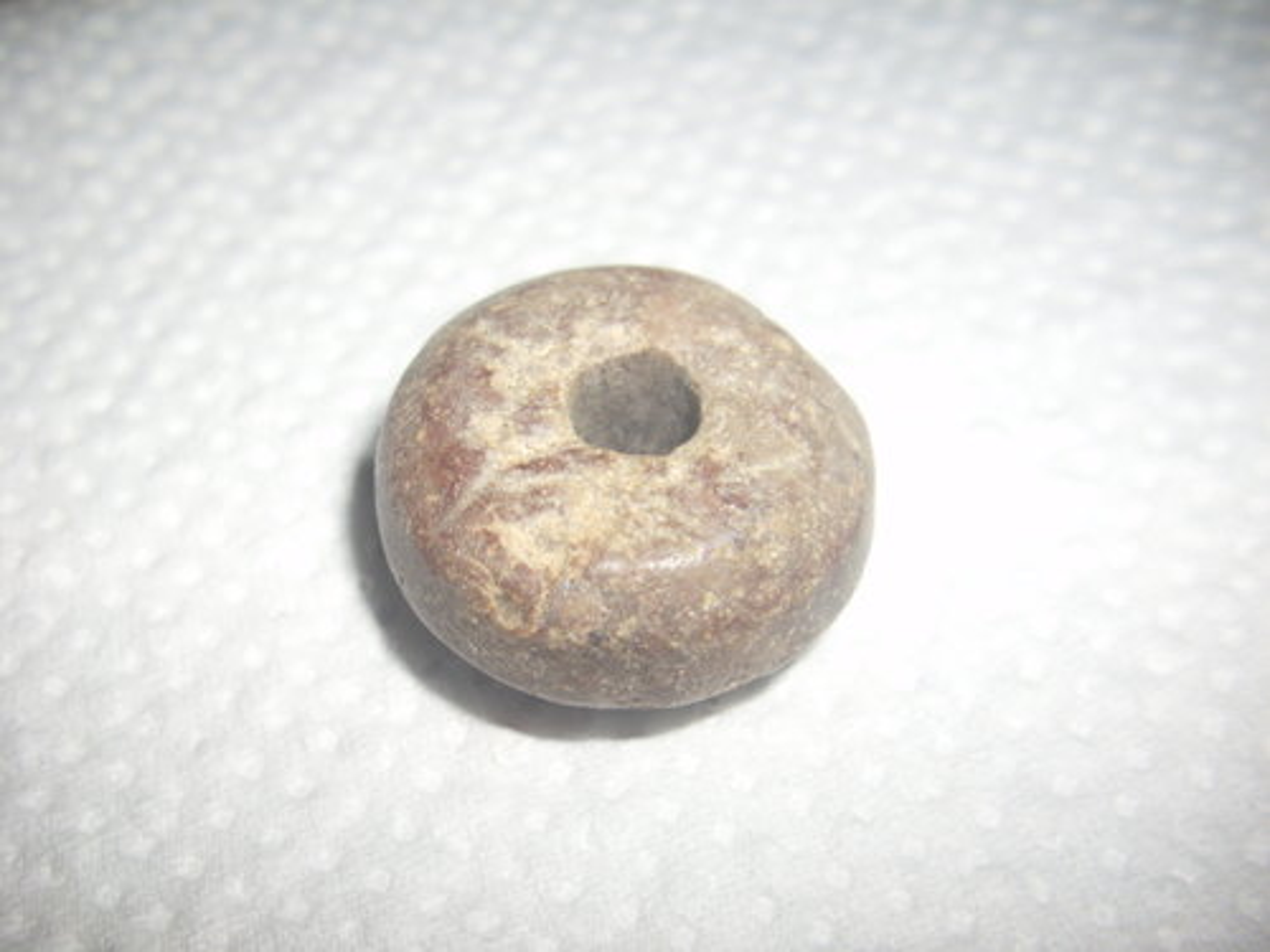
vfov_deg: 45.4
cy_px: 476
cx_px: 635
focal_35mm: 31
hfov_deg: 58.4
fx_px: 1137
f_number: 5.6
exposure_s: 1/200
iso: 50
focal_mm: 6.2
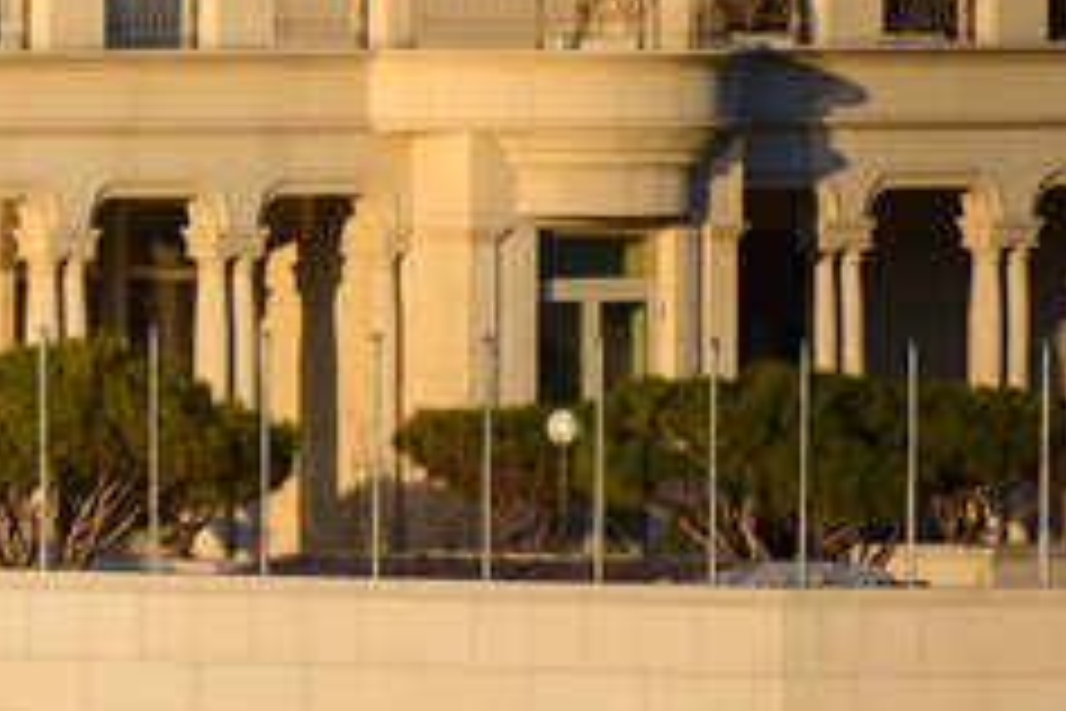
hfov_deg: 1.0
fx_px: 64044
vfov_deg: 0.6
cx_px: -184
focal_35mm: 2163
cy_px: 38
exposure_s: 1/640
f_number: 6.3
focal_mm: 800
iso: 200
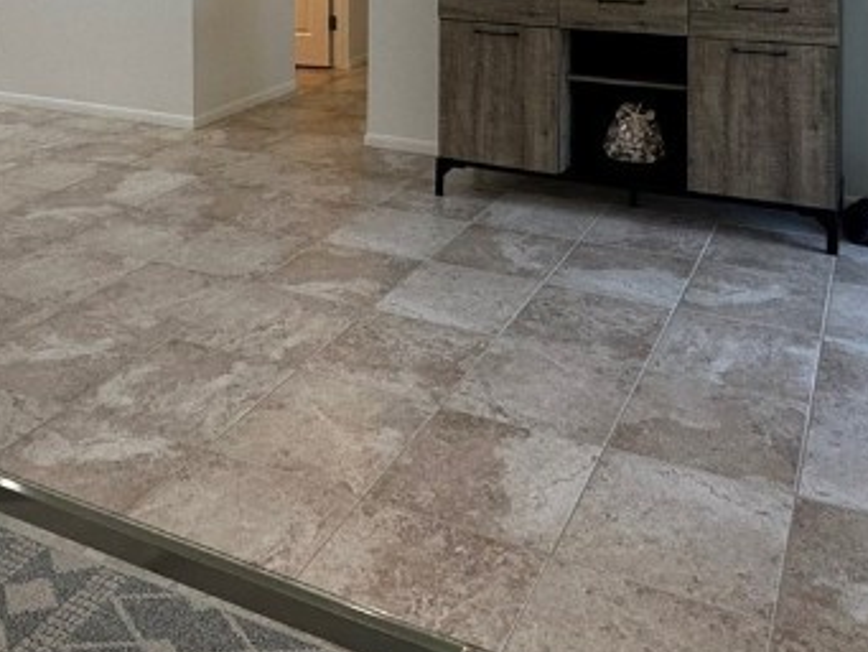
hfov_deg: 44.7
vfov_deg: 29.5
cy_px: -130
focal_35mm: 42
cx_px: 392
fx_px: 1054
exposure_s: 1/120
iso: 125
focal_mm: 2.22
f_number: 2.2
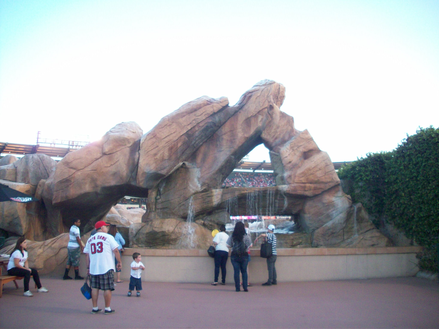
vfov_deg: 38.7
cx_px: 220
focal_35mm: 37
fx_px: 469
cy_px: 164
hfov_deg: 50.1
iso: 160
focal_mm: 6.2
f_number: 2.8
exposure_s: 1/86.7
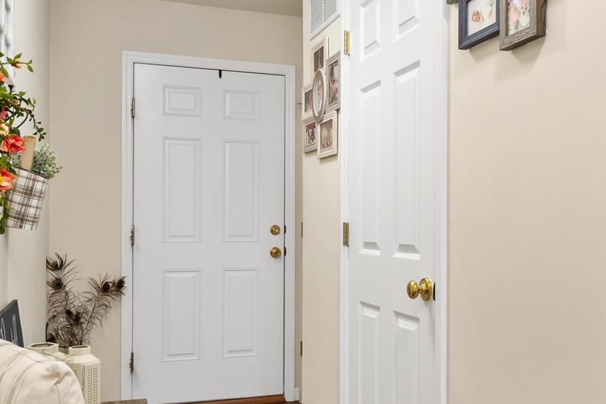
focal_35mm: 40
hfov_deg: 48.3
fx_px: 673
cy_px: 232
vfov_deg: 33.3
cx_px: 342
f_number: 8
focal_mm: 12
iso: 400
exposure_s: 1/4
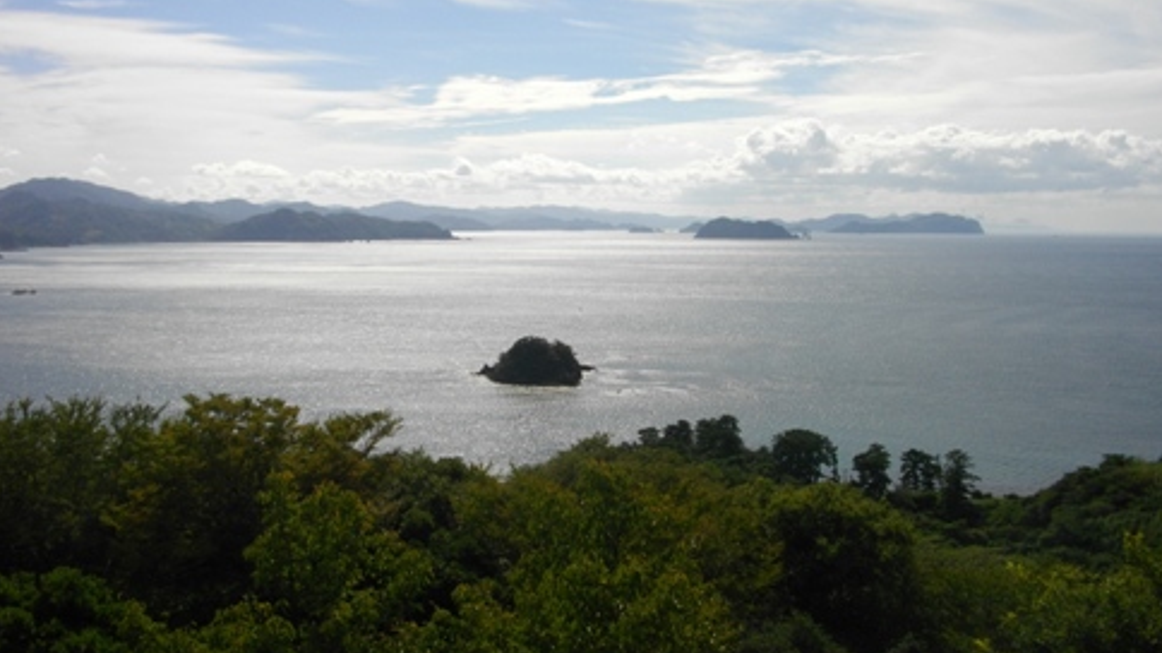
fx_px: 1109
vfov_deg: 32.7
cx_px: 595
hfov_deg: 55.3
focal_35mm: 36
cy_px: 256
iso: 100
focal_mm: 5.7
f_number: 5.5
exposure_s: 1/1000
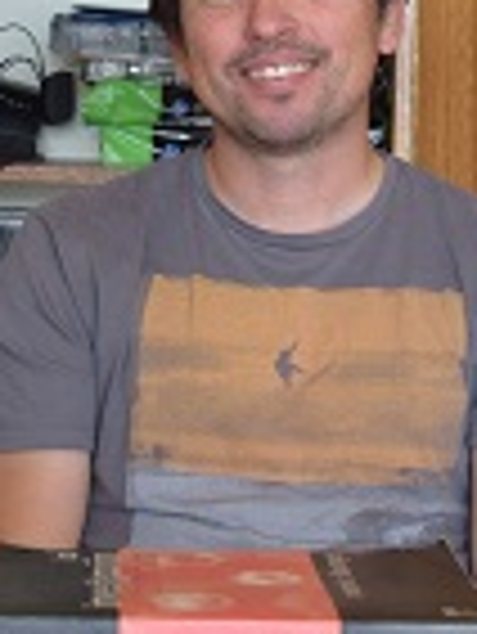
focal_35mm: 117
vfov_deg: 16.7
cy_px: 223
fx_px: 2155
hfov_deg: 12.6
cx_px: 92
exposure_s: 1/80
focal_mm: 27
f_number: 4.5
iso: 400
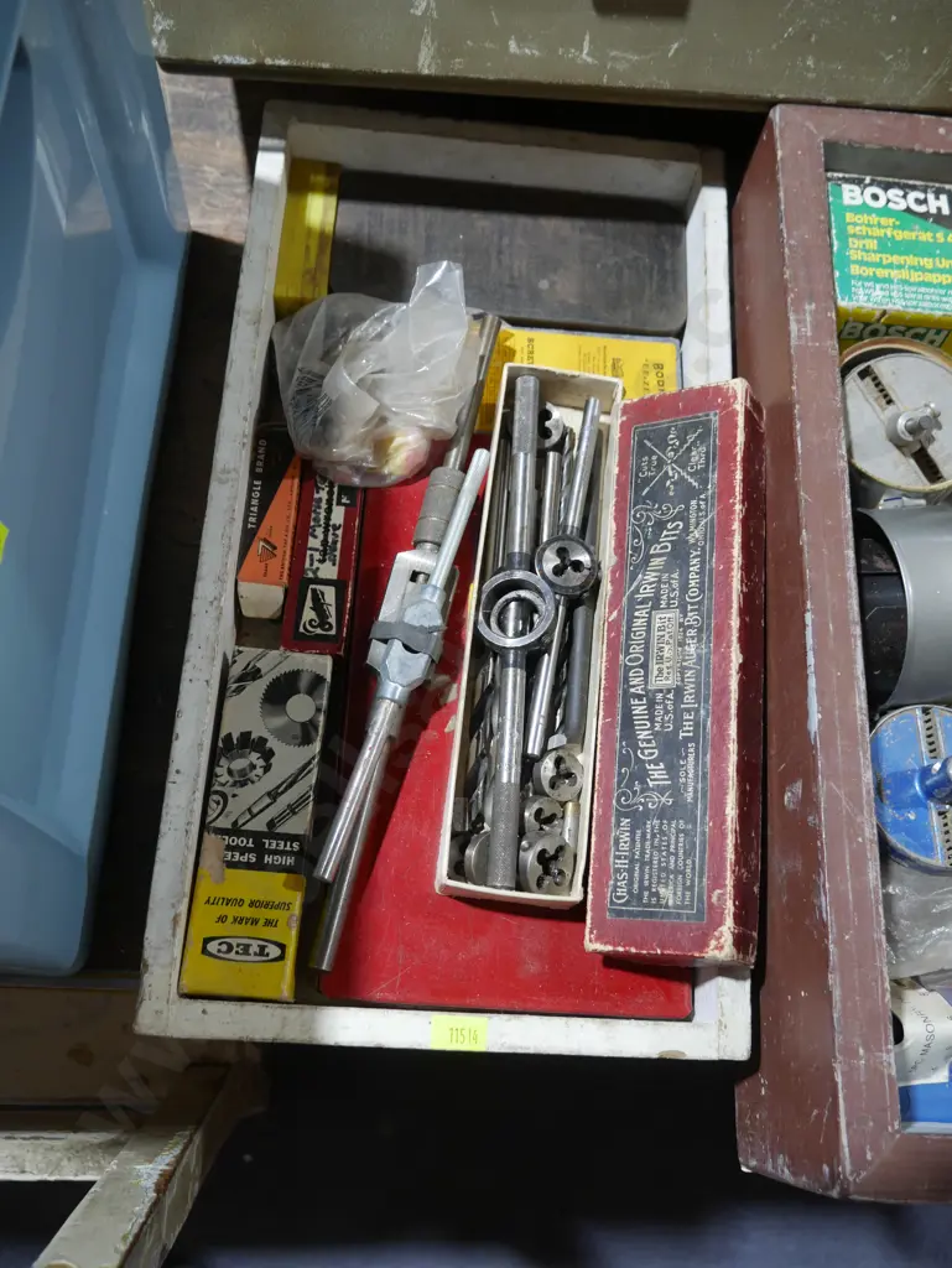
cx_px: 476
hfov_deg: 46.8
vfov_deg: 59.9
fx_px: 1099
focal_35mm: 30
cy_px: 634
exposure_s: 1/60
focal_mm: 15
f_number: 3.6
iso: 400
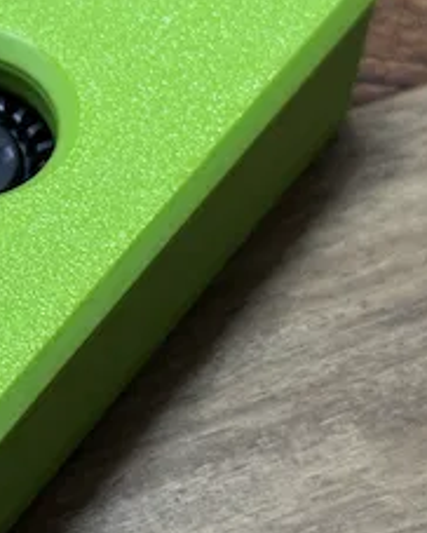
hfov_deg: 11.4
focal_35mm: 132
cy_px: 214
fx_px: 2082
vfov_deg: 14.6
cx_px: -131
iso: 200
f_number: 1.78
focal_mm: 6.86
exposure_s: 1/50
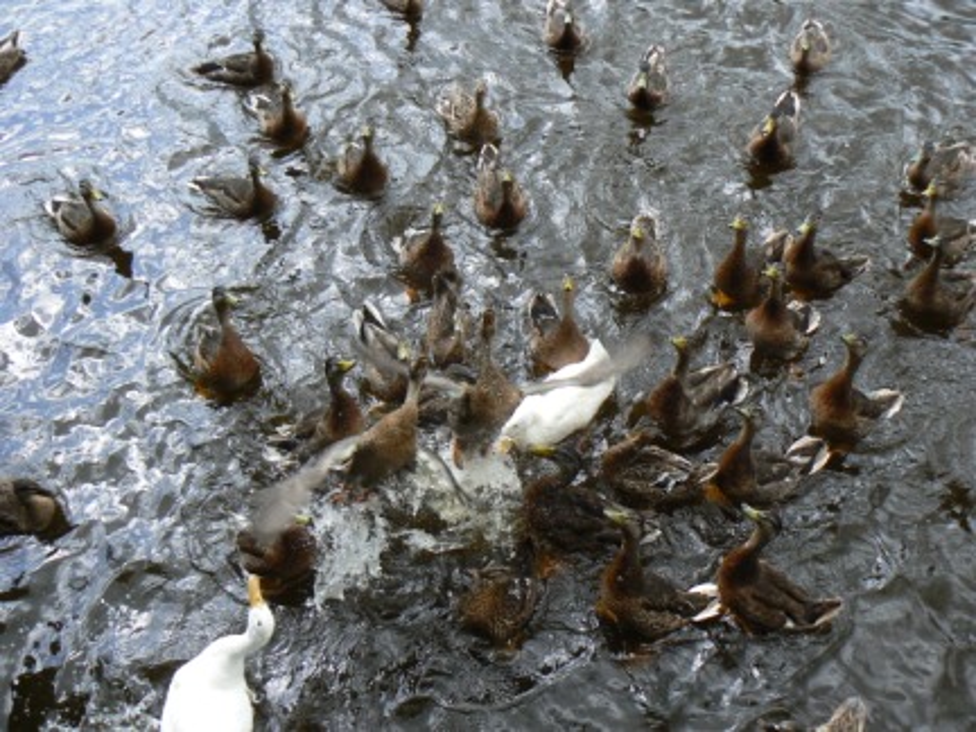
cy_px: 366
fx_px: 1015
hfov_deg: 51.4
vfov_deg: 39.7
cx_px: 488
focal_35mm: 36
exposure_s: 1/500
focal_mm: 6
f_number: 2.8
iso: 160
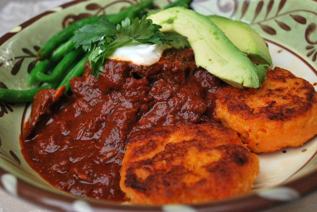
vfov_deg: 29.9
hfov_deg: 43.6
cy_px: 106
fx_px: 397
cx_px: 158
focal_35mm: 45
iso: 800
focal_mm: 30
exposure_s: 1/100
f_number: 5.6
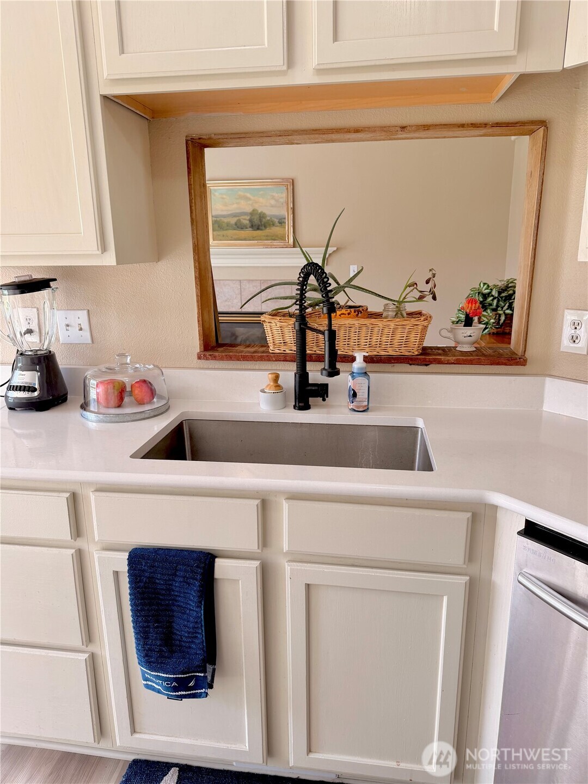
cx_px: 294
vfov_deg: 71.6
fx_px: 544
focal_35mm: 24
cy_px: 392
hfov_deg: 56.8
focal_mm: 6.76
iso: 100
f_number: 1.78
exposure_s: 1/120
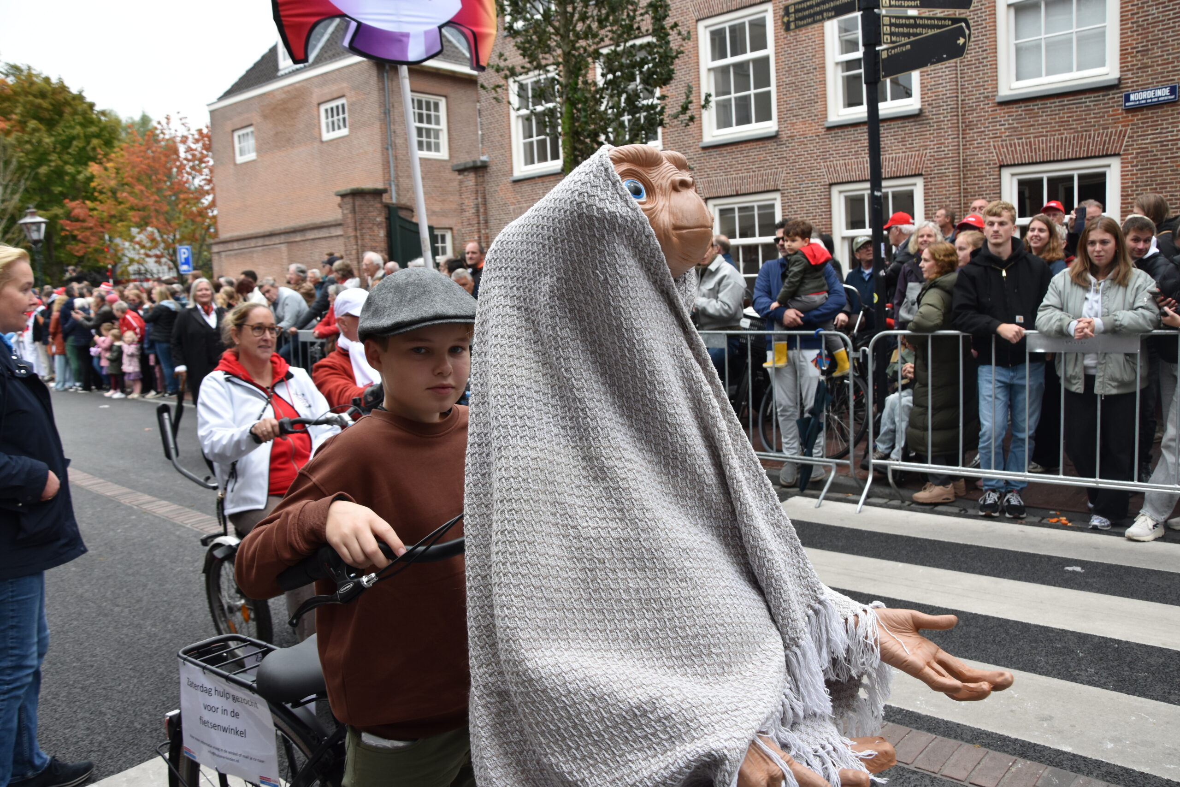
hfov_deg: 37.8
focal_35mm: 52
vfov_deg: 25.8
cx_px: 590
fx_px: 1721
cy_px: 394
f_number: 7.1
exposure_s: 1/200
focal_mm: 35
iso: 400
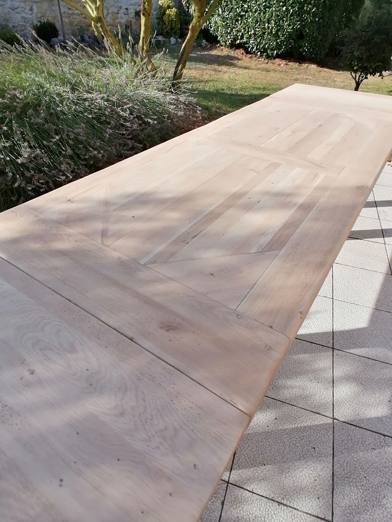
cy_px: 261
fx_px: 317
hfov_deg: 63.4
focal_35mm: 21
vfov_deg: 79.0
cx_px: 196
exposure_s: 1/564
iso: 50
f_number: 2.4
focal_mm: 2.84
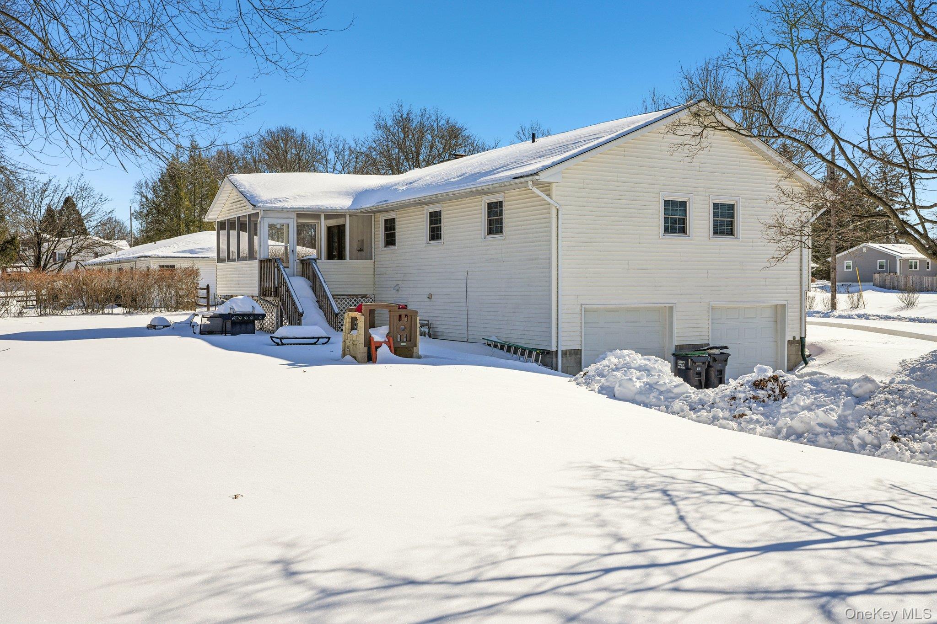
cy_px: 312
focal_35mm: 35
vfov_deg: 37.8
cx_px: 468
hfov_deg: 54.4
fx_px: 911
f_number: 8
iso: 100
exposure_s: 1/500
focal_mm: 35
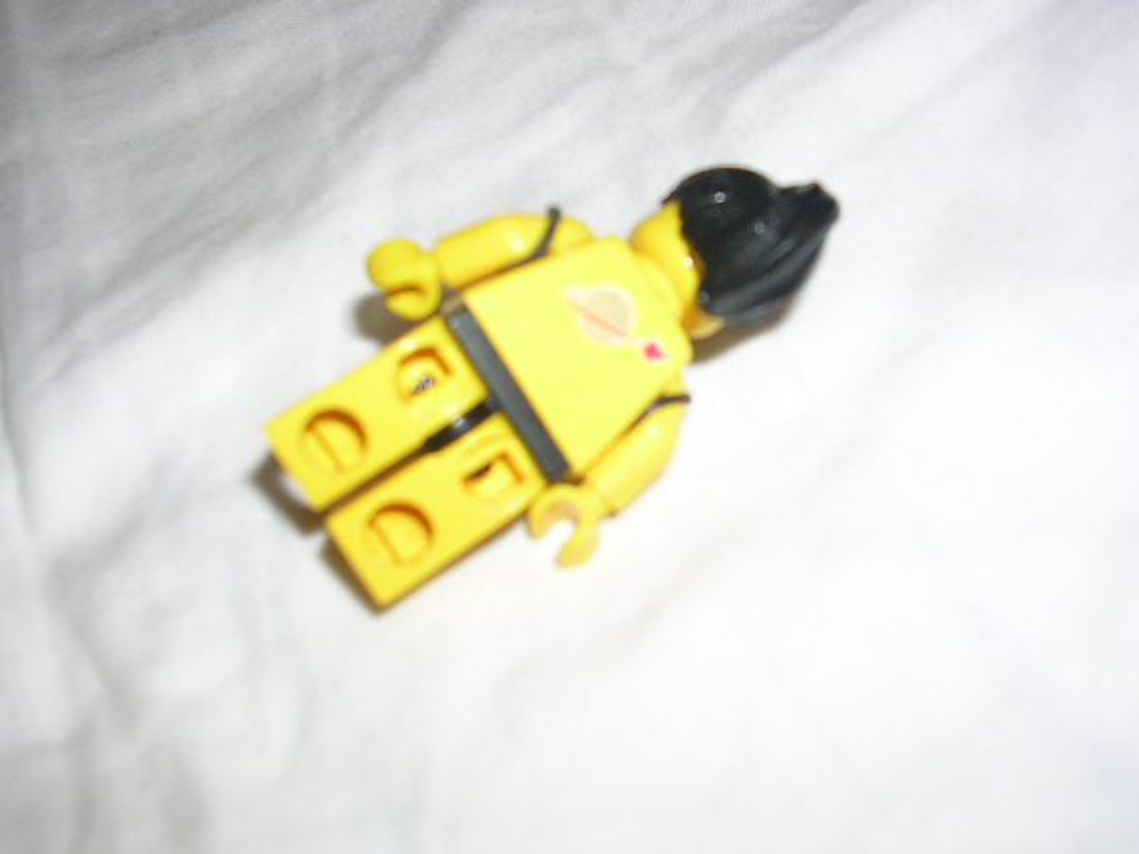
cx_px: 577
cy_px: 428
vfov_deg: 32.9
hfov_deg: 42.9
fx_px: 1448
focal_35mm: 44
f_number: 2.9
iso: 50
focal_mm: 6.2
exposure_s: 1/60.1
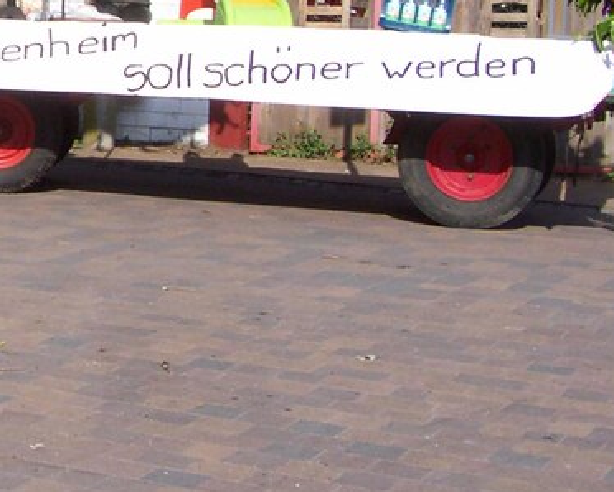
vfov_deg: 14.0
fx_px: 1945
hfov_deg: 16.8
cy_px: -78
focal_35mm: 107
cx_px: -200
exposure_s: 1/455
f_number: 5.1
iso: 80
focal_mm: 5.6
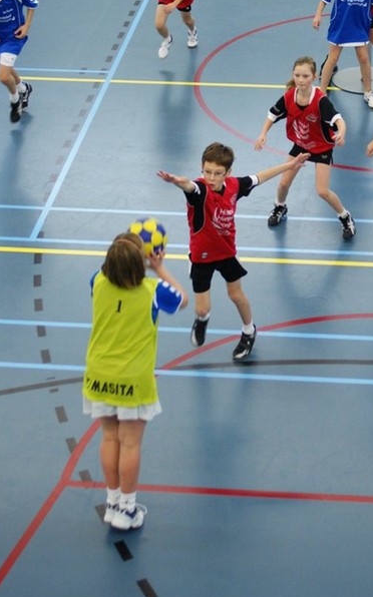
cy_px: 106
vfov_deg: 22.2
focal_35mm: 92
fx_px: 1496
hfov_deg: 14.1
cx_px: 292
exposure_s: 1/200
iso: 800
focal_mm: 35
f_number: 2.8
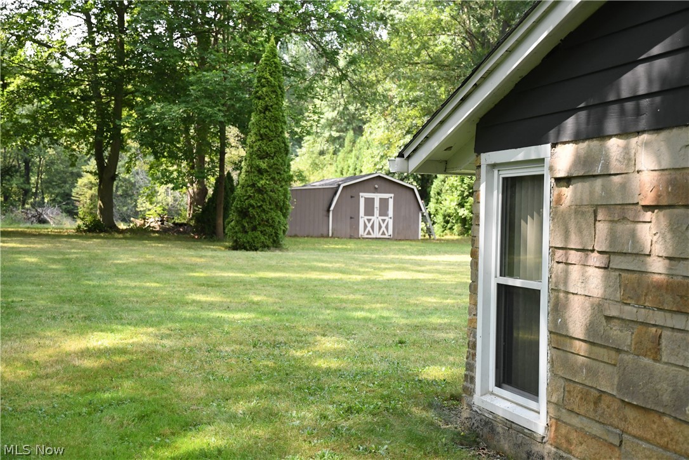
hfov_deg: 41.1
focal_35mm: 48
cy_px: 230
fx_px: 919
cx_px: 344
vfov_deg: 28.1
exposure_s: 1/2500
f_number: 3.2
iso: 1600
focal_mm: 32
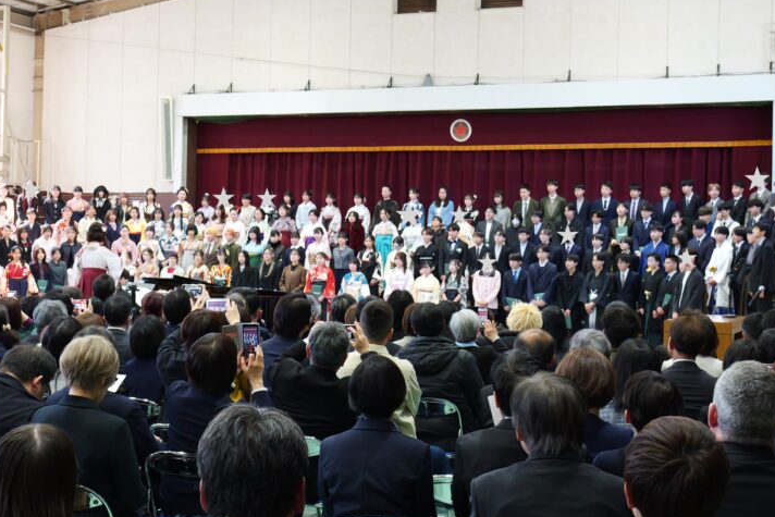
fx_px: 1270
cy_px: 241
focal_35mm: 59
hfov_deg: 33.9
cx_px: 408
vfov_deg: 23.0
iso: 8000
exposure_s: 1/50
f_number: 10
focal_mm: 50
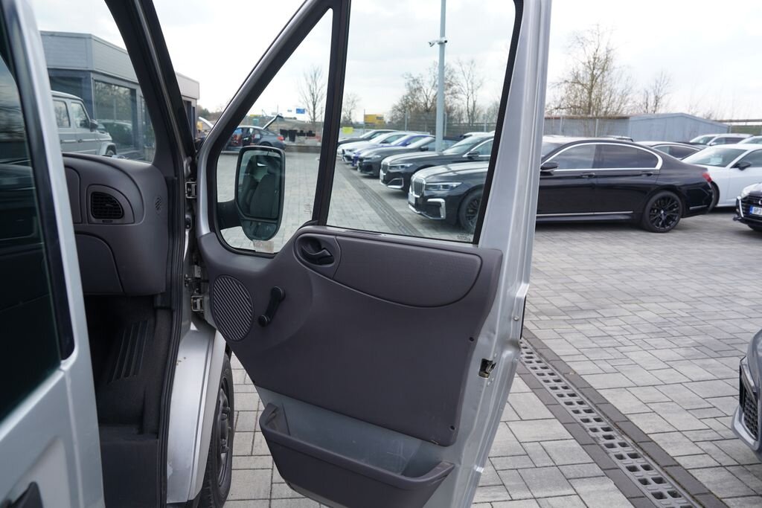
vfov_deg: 53.1
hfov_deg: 73.7
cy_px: 254
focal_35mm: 24
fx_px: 508
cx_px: 381
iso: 100
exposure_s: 1/125
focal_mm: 24
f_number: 6.3
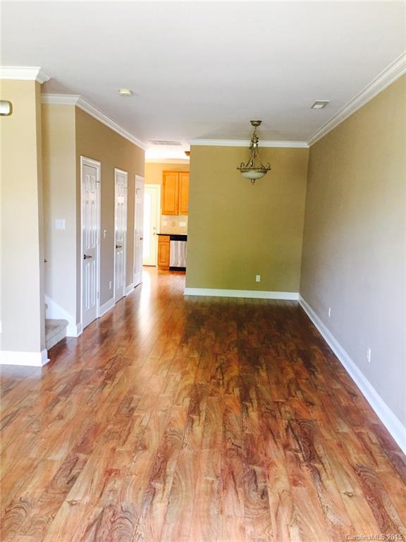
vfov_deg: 61.7
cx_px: 203
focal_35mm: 29
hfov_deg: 48.2
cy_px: 271
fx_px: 454
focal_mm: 4.15
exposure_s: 1/30
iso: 100
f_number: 2.2
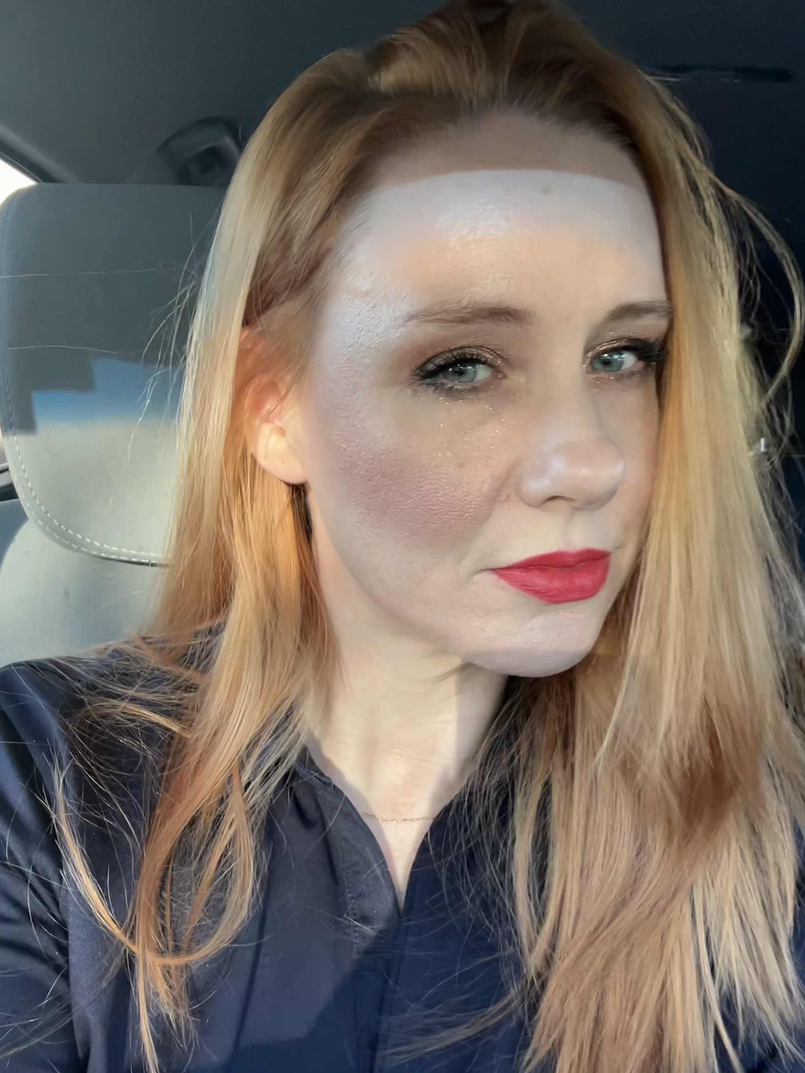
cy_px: 536
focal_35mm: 30
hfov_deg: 46.8
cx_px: 402
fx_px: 930
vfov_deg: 60.0
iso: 64
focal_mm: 2.7
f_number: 1.9
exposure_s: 1/121
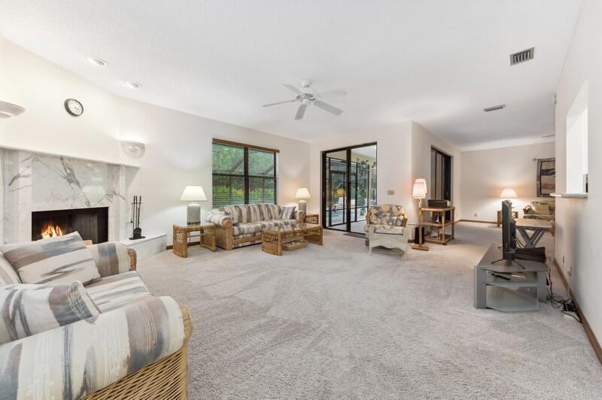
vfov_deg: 89.9
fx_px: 200
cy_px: 200
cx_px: 301
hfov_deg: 112.7
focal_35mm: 12
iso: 100
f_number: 8
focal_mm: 12
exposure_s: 1/5
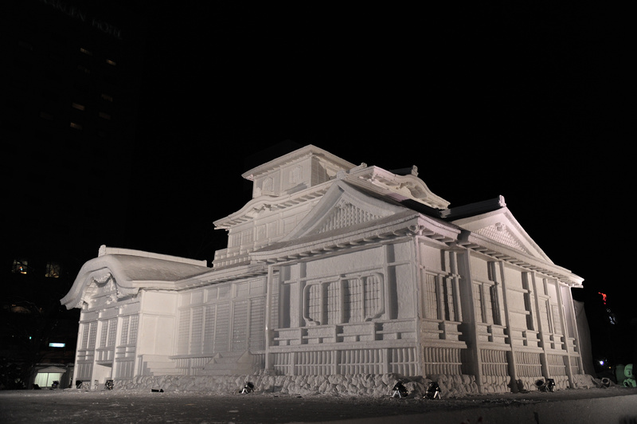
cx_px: 318
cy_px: 212
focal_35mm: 30
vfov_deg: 43.5
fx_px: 530
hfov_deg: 62.0
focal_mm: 30
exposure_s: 1/200
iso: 1600
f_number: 4
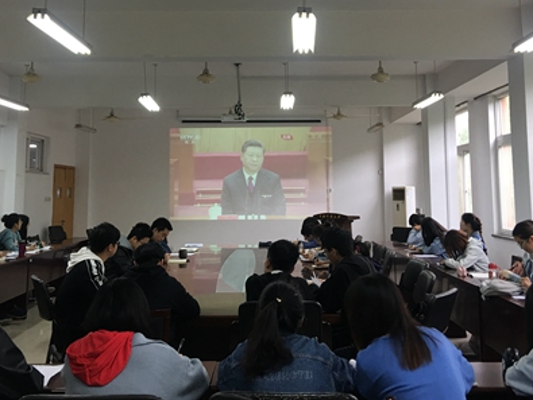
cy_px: 117
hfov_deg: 42.9
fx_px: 678
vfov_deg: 32.5
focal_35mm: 44
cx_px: 269
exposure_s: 1/17
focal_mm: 4.15
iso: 32
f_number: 2.2
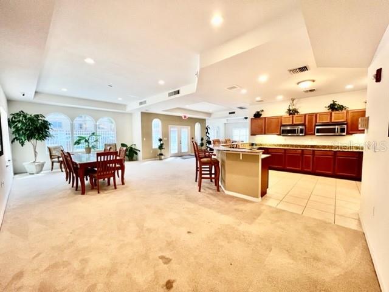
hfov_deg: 106.2
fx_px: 146
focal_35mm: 13
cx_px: 194
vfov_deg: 89.9
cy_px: 146
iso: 250
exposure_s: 1/120
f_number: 1.8
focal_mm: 1.57
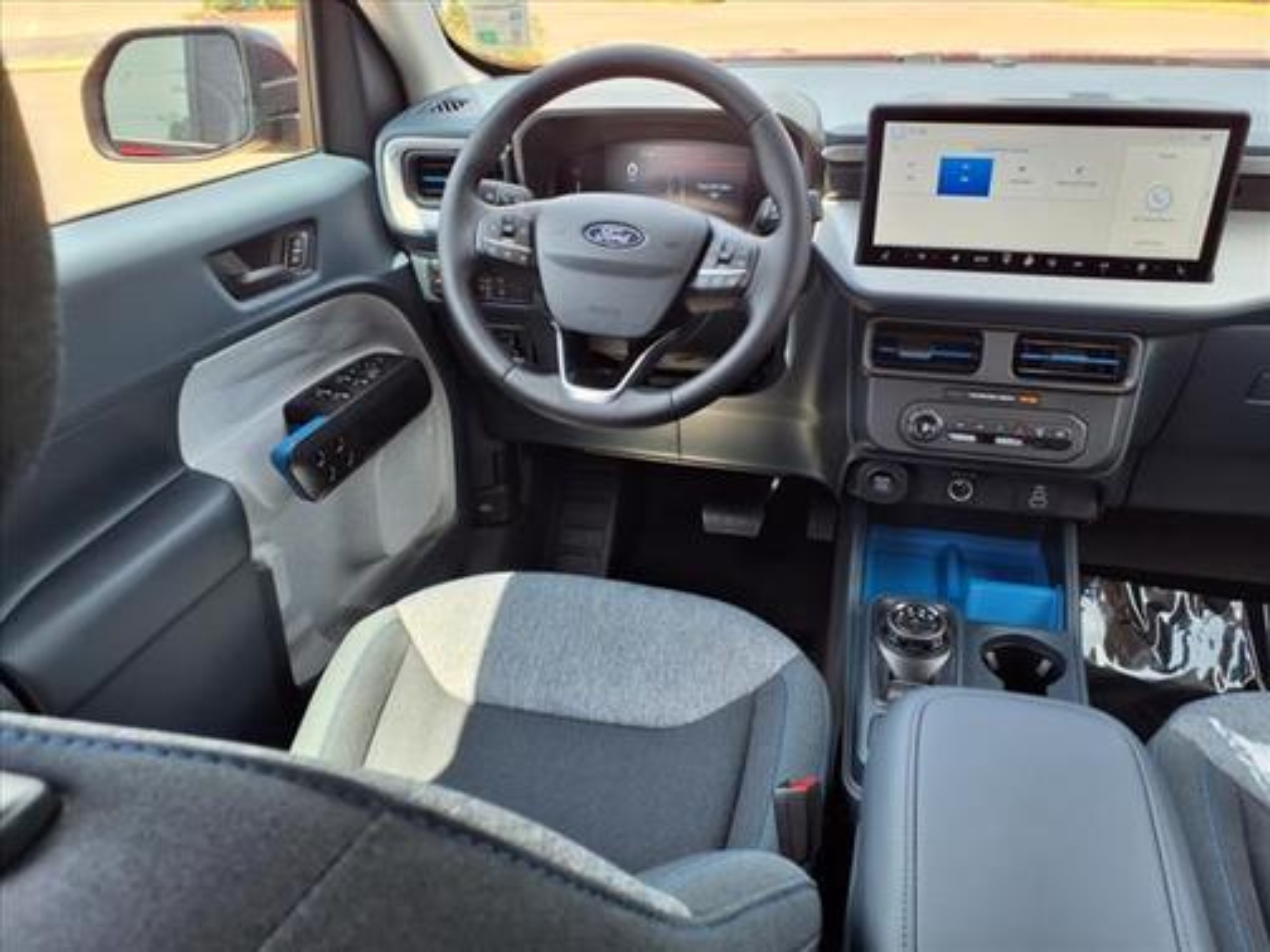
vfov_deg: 51.4
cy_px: 476
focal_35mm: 27
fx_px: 991
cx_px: 635
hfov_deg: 65.3
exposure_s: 1/145
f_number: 1.9
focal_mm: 3.58
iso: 40
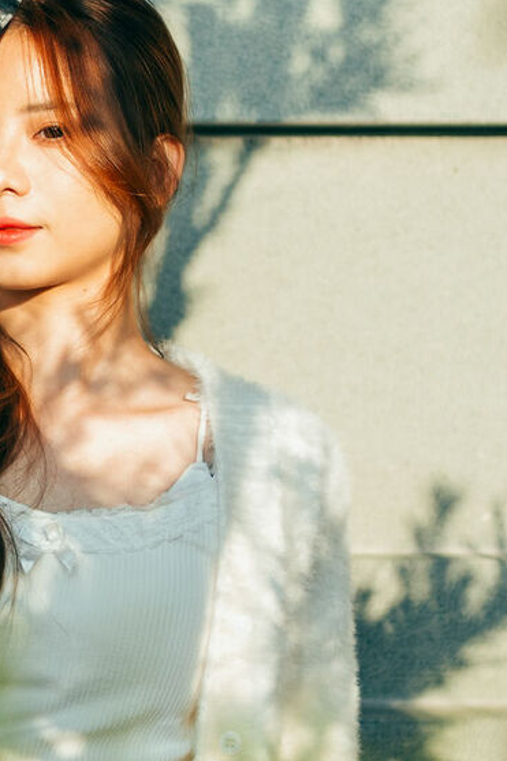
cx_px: -67
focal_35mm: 99
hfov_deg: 13.5
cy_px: 421
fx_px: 2093
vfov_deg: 20.6
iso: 250
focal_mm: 35
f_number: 1.8
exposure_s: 1/8000
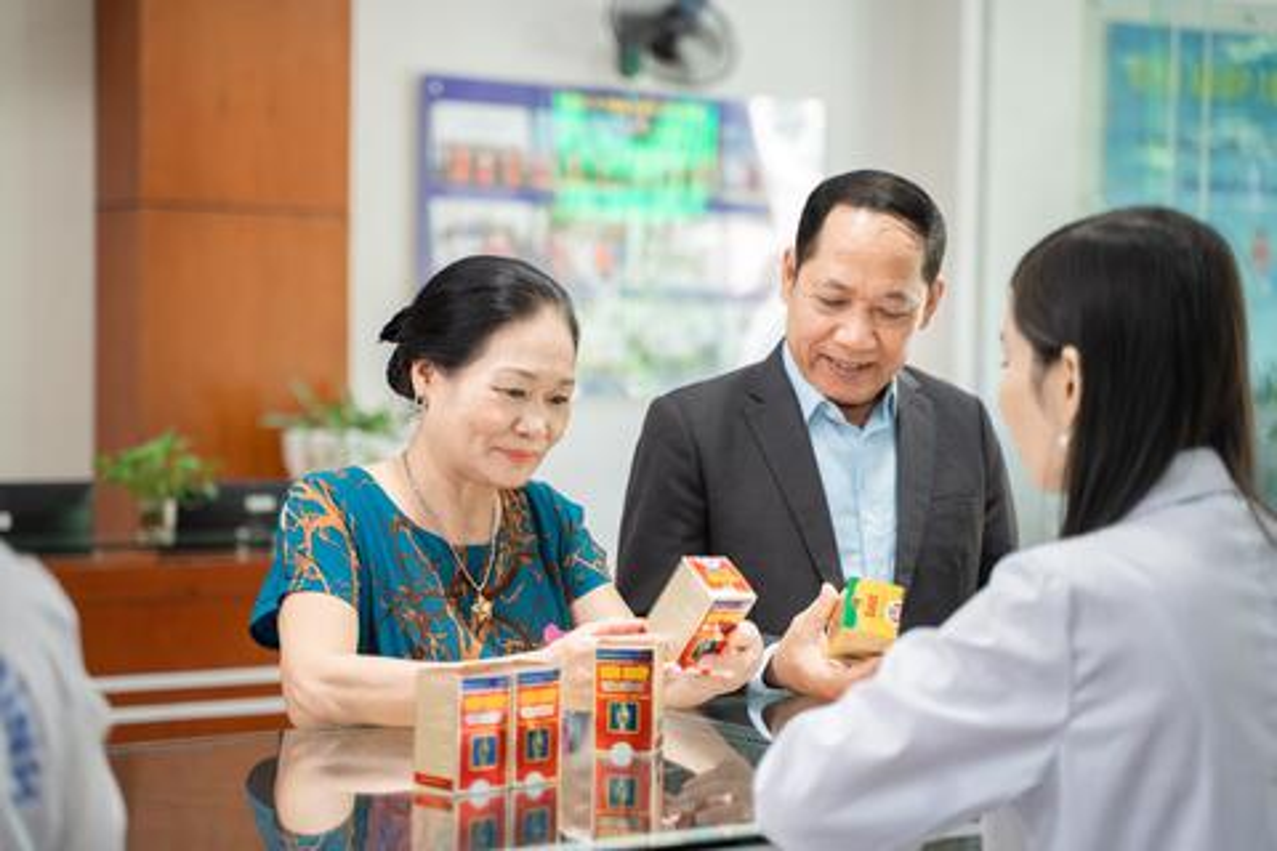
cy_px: 426
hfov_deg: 27.0
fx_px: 2660
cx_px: 638
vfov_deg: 18.2
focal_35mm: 75
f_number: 2.8
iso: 640
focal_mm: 75
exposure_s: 1/125
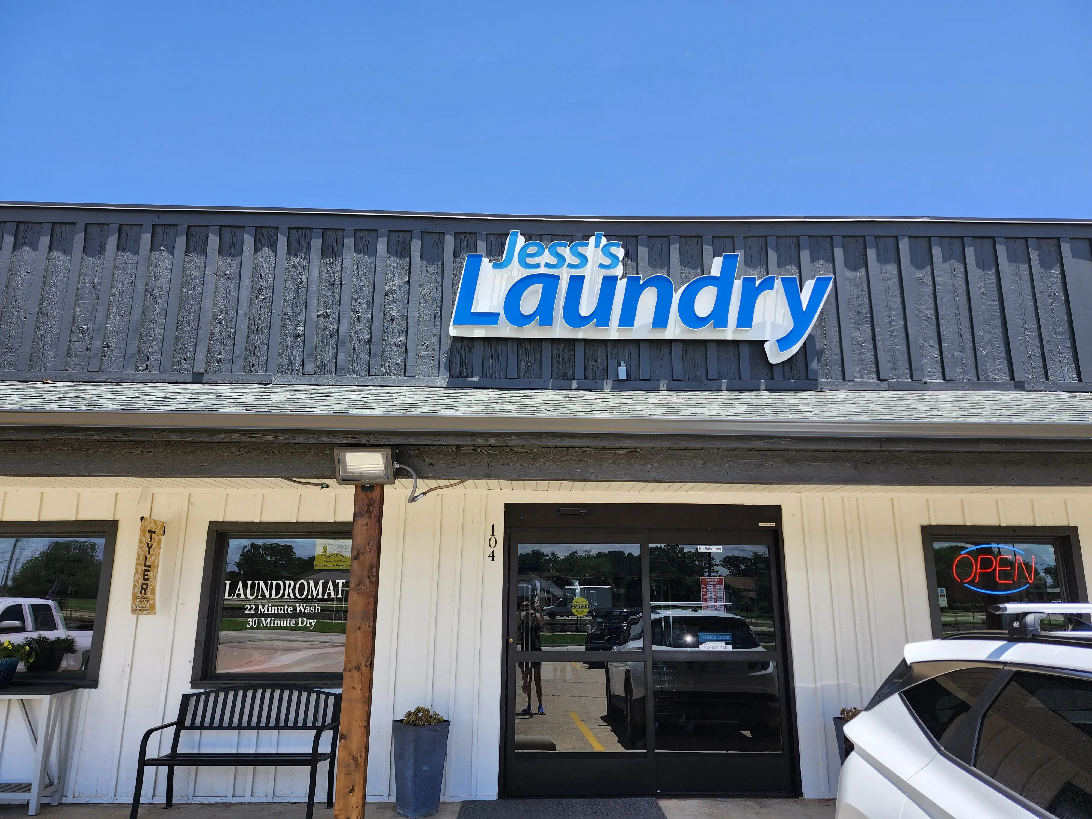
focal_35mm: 23
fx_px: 726
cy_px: 410
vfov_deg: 58.9
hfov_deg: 73.9
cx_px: 546
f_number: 1.8
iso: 25
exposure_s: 1/909
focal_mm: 5.54
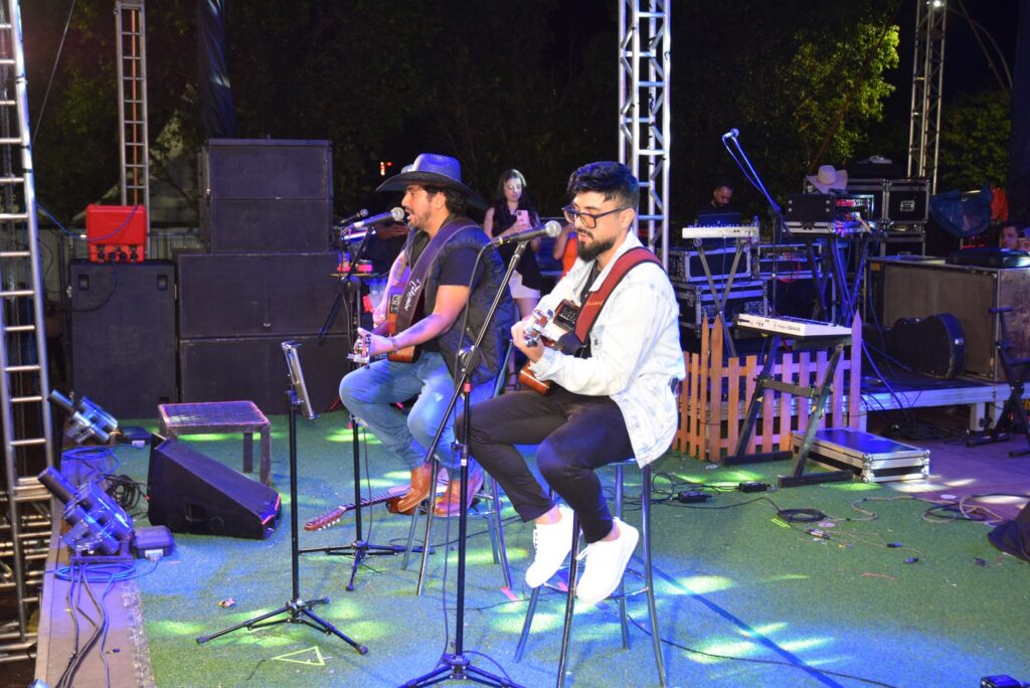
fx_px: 1245
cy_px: 344
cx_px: 515
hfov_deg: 44.9
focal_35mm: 44
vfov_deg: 30.9
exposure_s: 1/80
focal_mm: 29
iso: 800
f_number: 4.5
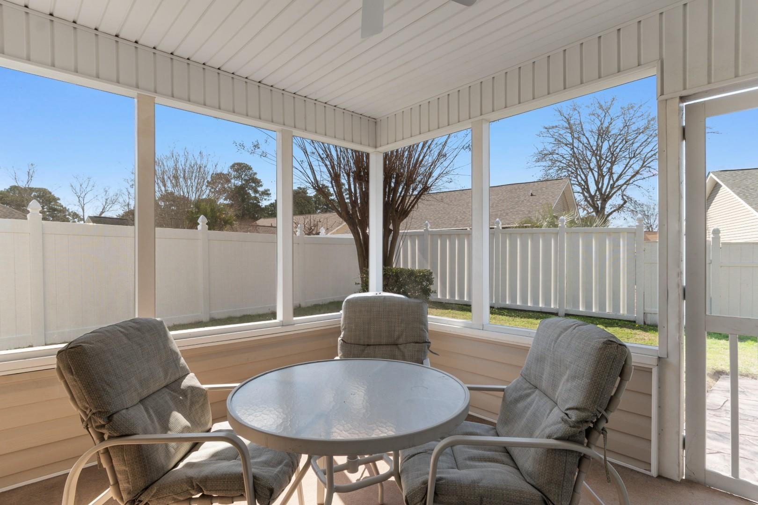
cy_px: 252
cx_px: 379
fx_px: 379
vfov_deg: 67.4
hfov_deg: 90.0
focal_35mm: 18
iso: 100
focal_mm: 12
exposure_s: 1/30
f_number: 4.8
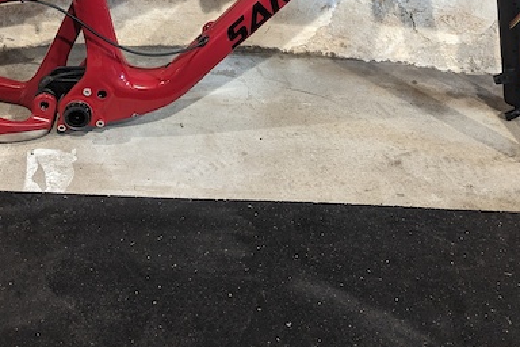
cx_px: 206
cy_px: -38
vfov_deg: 24.2
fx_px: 751
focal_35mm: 52
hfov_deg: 38.0
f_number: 1.85
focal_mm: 6.81
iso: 556
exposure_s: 1/24
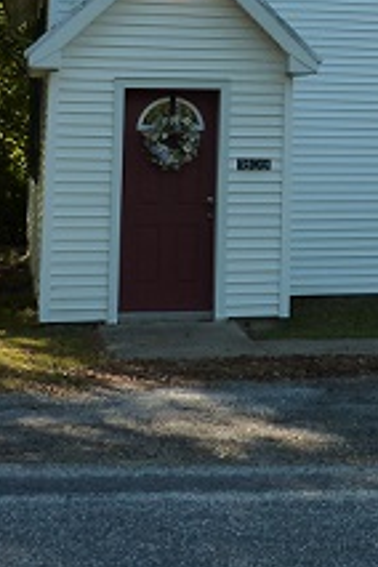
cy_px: -55
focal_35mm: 78
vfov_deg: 24.3
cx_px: 370
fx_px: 1228
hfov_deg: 17.1
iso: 125
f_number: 4
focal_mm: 5
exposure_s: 1/250
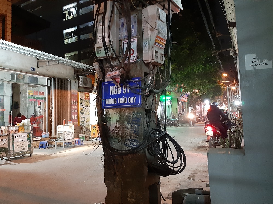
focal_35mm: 27
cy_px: 102
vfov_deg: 51.3
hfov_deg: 65.3
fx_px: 213
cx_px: 136
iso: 640
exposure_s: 1/10
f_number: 1.7
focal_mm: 3.93
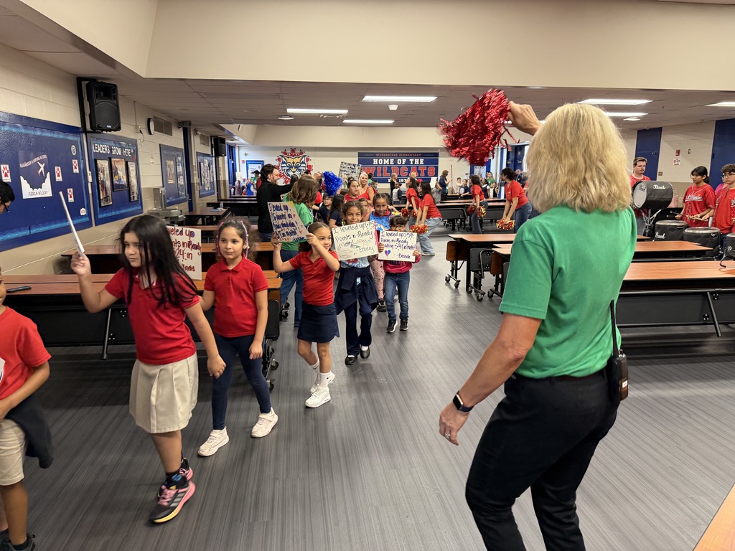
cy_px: 276
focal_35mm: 24
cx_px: 368
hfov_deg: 71.6
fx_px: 510
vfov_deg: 56.8
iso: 320
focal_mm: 6.76
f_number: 1.78
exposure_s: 1/60
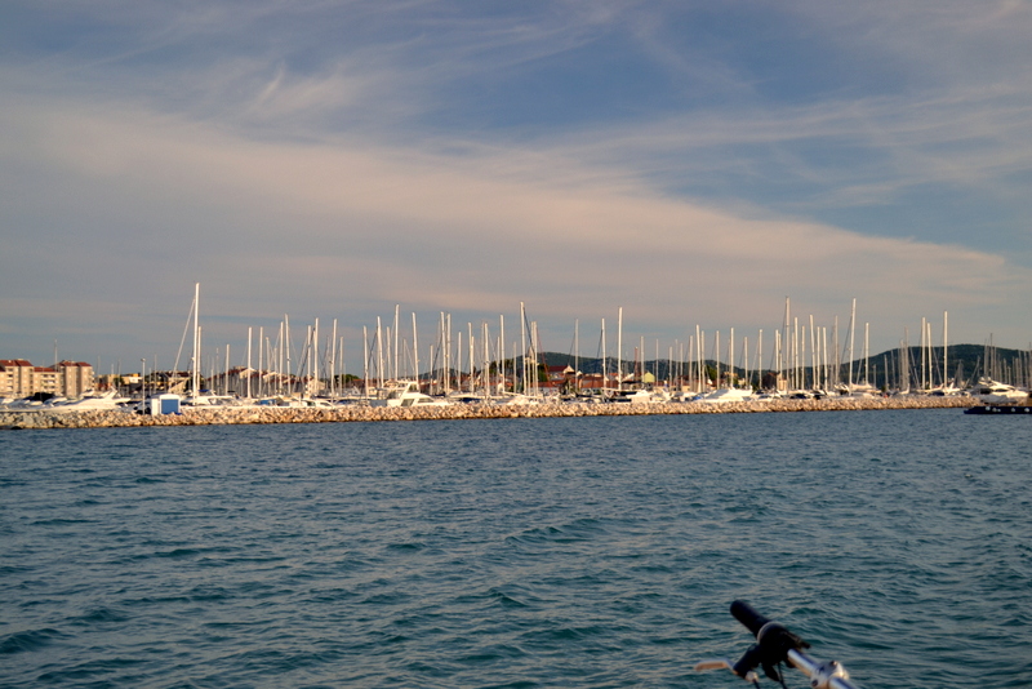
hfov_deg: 41.1
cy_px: 344
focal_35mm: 48
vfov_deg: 28.1
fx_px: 1376
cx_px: 516
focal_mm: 32
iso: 100
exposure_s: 1/200
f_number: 4.8
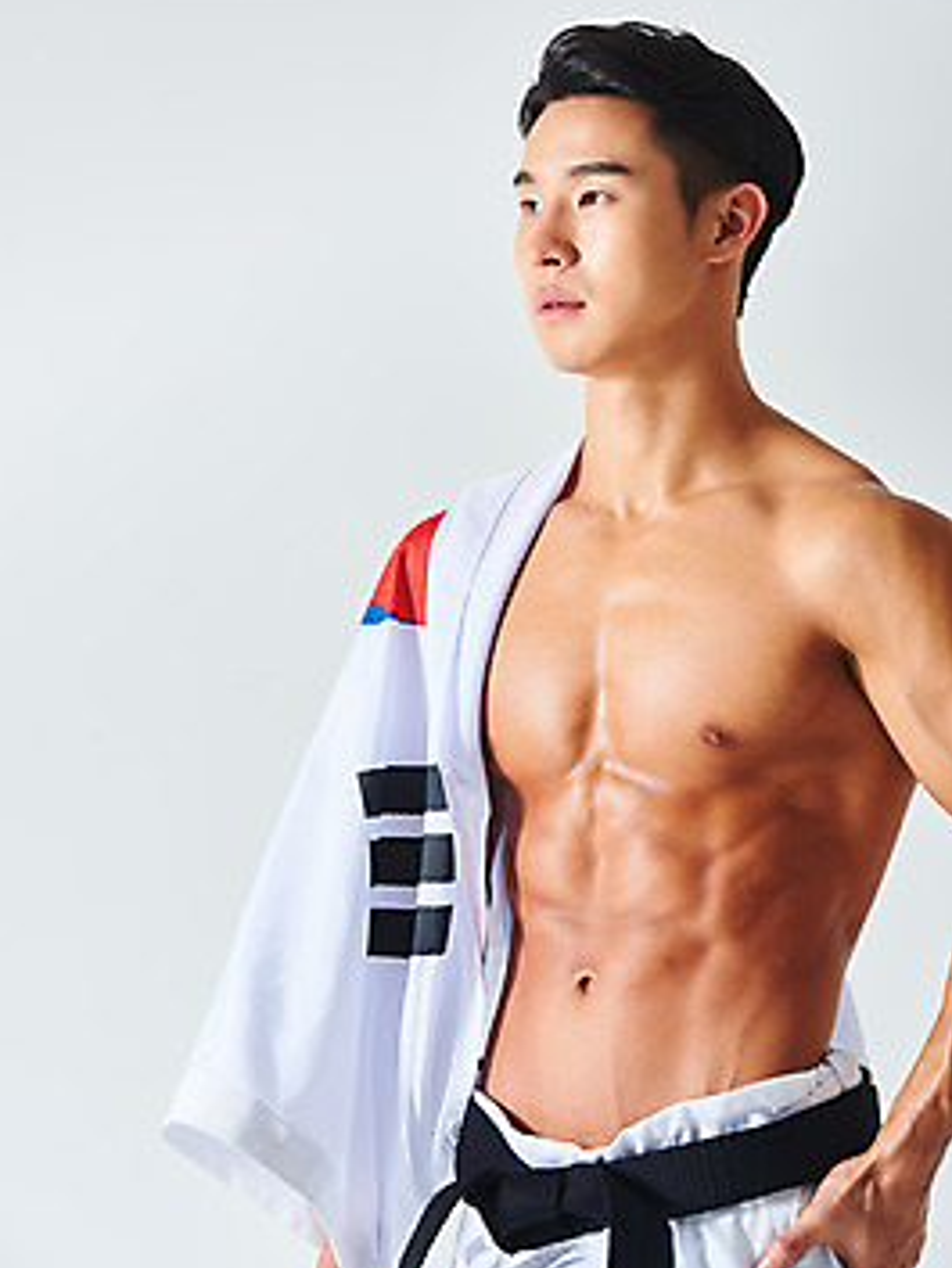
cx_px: 476
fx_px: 7586
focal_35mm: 207
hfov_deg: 7.2
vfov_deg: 9.6
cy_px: 607
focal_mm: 190
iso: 100
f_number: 11
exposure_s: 1/125
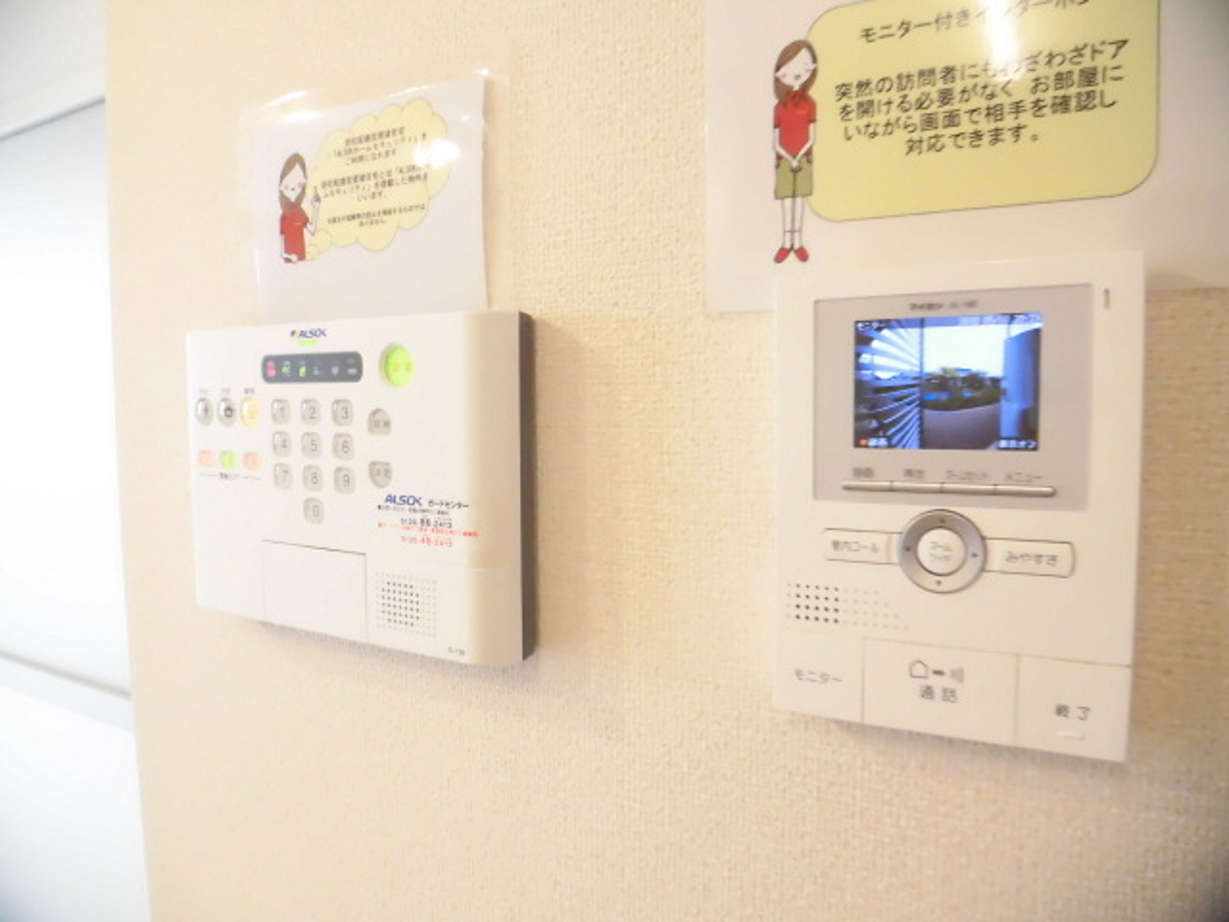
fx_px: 852
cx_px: 614
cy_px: 461
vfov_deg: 56.8
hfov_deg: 71.6
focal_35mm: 24
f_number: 3.1
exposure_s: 1/100
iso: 800
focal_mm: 4.3
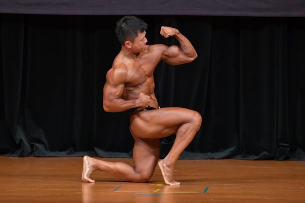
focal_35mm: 422
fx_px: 3574
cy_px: 95
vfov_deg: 3.3
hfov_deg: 4.9
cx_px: 137
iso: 4000
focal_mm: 250
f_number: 5.6
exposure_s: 1/400
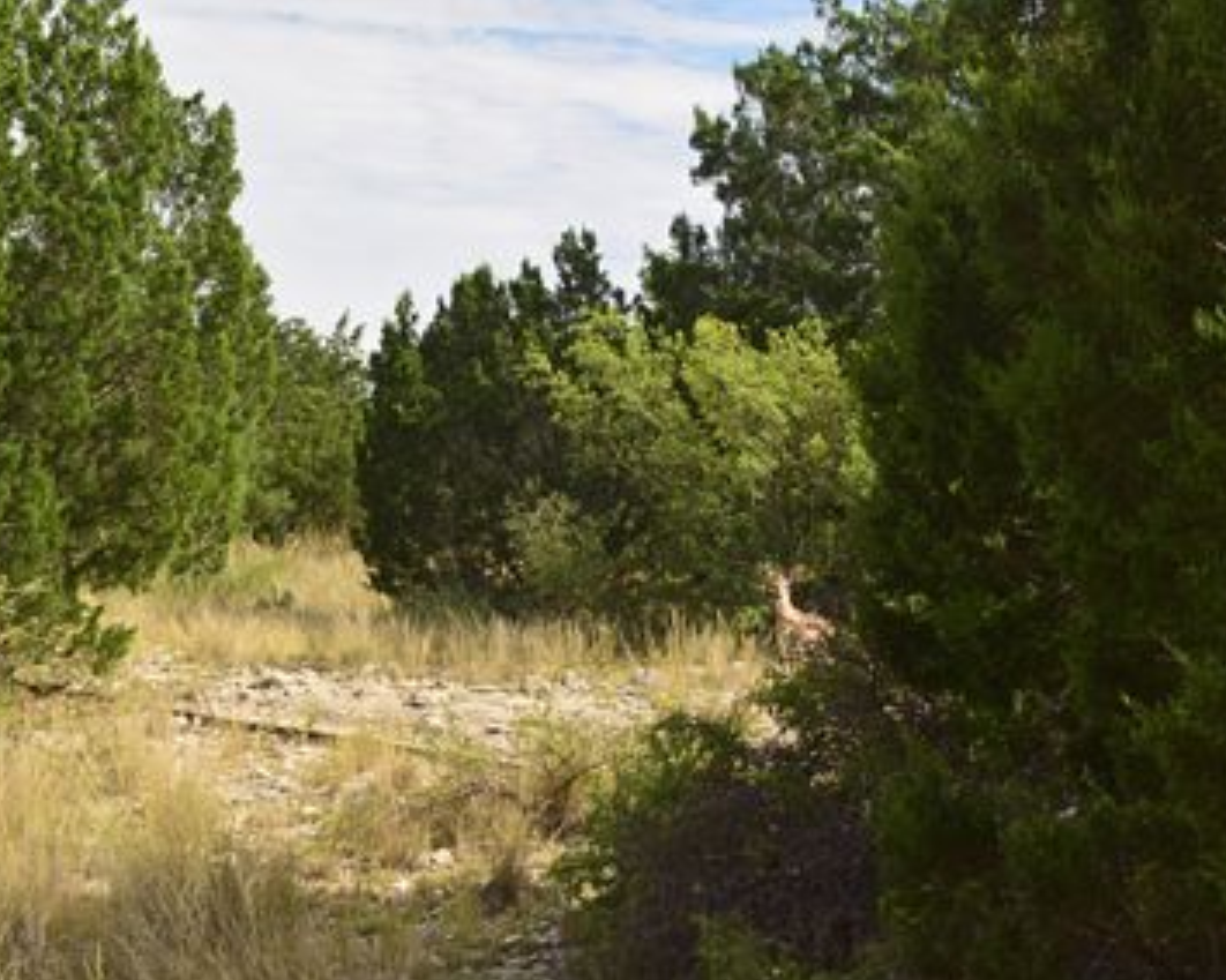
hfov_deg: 21.5
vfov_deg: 17.3
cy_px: 493
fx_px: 3228
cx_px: 585
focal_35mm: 89
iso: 400
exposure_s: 1/320
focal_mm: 52
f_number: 10
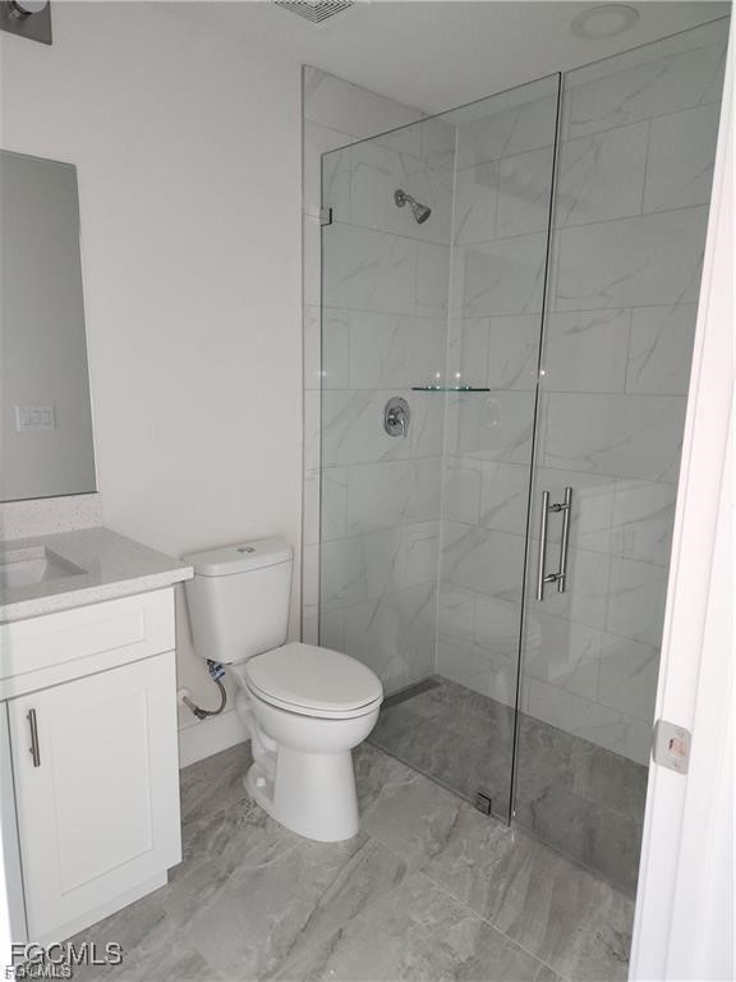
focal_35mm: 23
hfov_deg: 58.9
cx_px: 368
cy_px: 491
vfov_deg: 73.9
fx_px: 652
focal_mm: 5.4
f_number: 1.8
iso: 100
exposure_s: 1/50
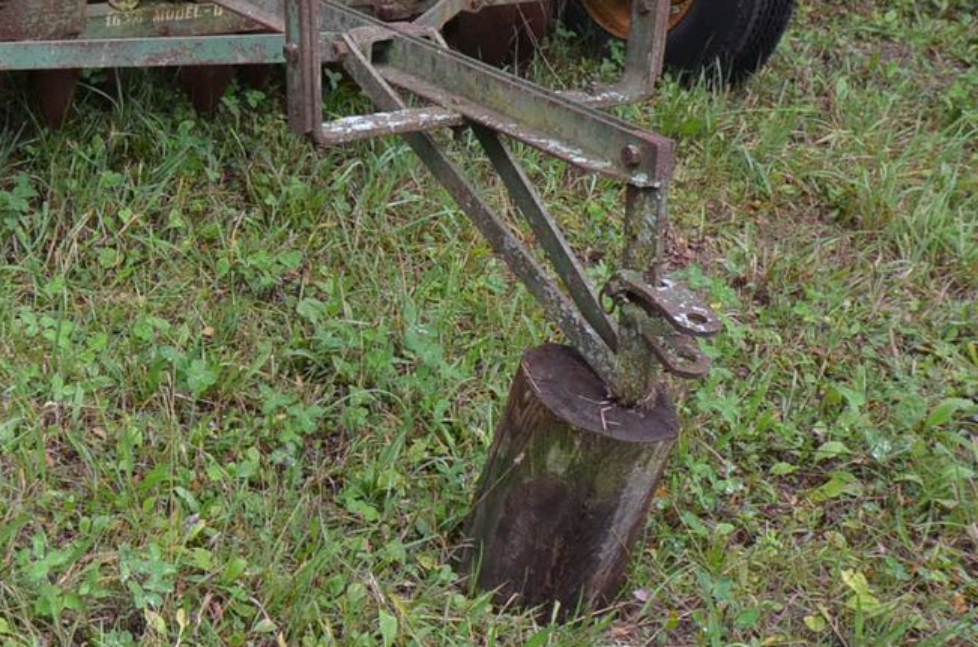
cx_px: -18
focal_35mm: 79
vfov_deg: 16.8
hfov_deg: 24.5
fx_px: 2141
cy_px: -7
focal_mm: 20
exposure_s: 1/60
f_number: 4.5
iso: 560
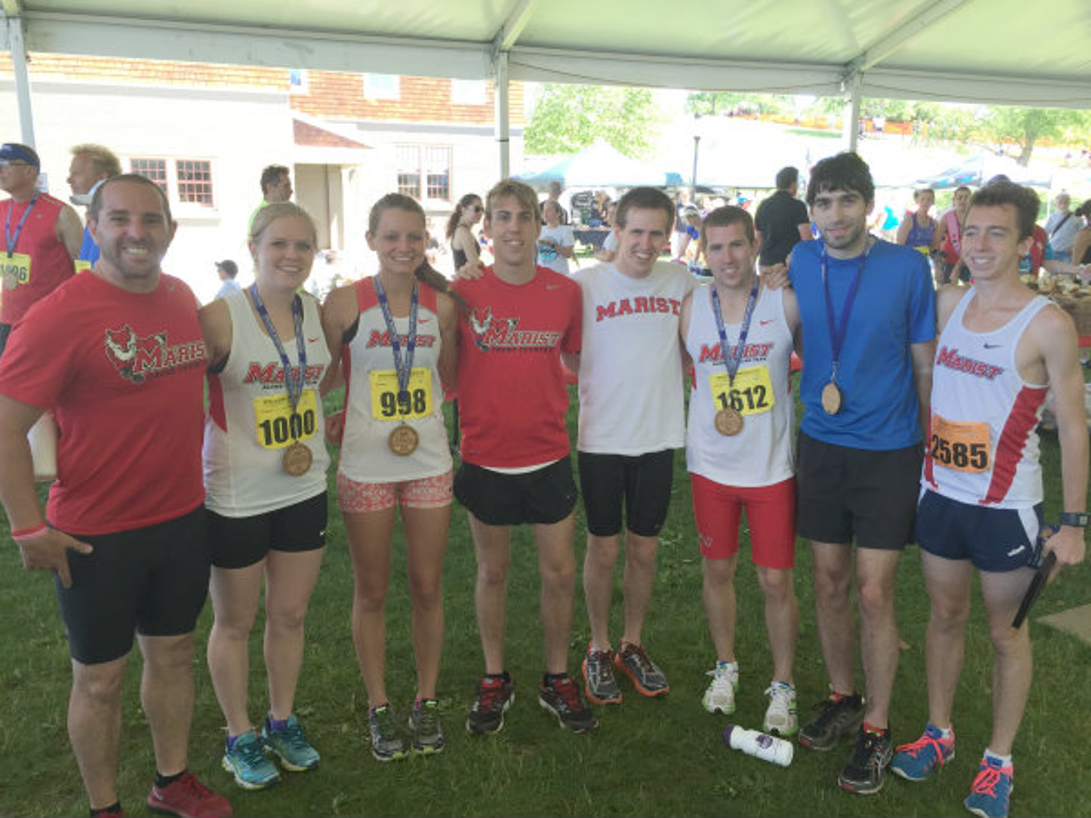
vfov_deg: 48.2
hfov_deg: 61.7
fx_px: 914
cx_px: 546
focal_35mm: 29
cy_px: 409
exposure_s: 1/120
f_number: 2.2
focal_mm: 4.15
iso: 32
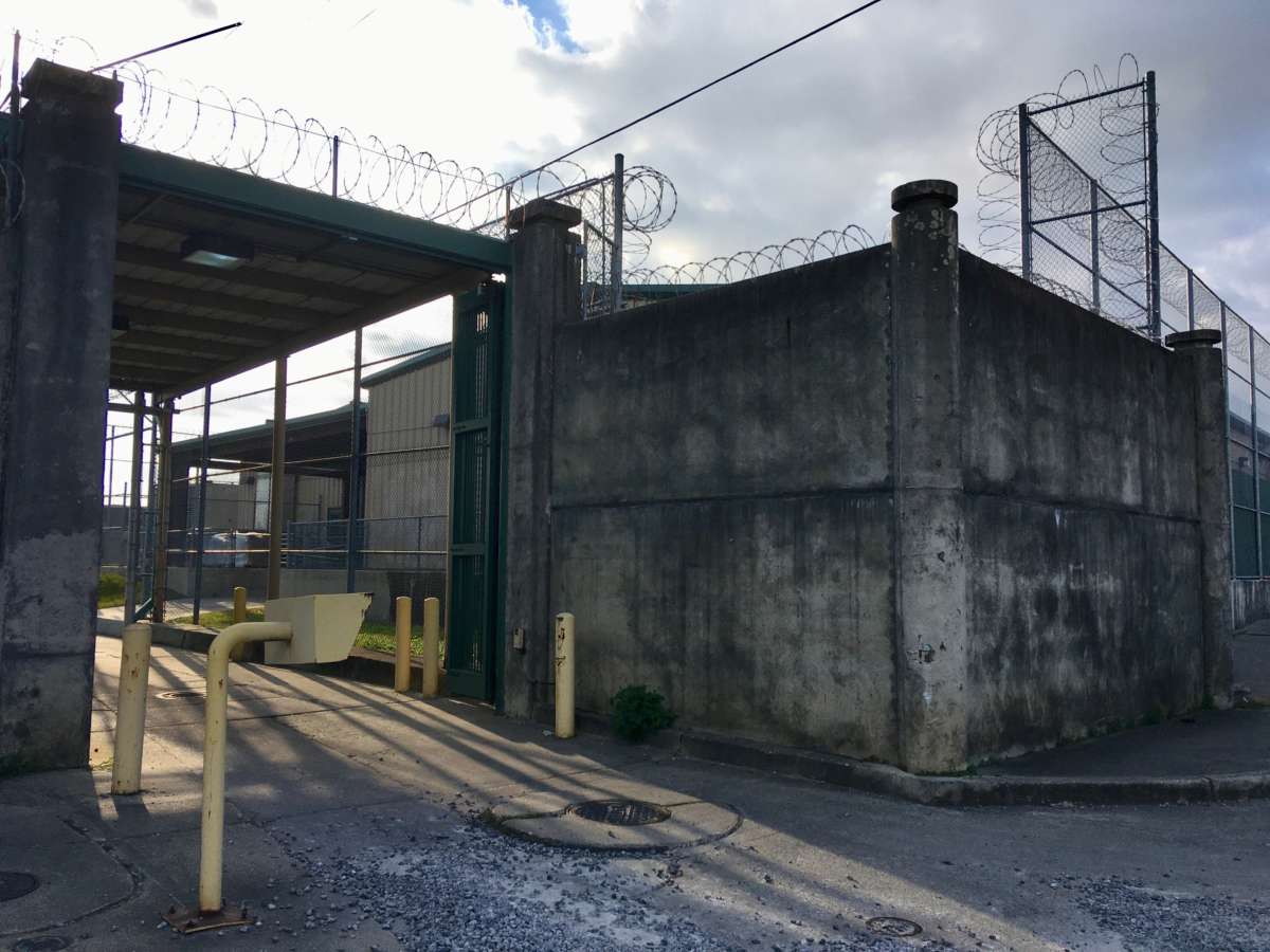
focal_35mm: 29
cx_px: 635
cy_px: 476
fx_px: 1064
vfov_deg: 48.2
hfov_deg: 61.7
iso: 25
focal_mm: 4.15
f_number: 2.2
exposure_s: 1/1350
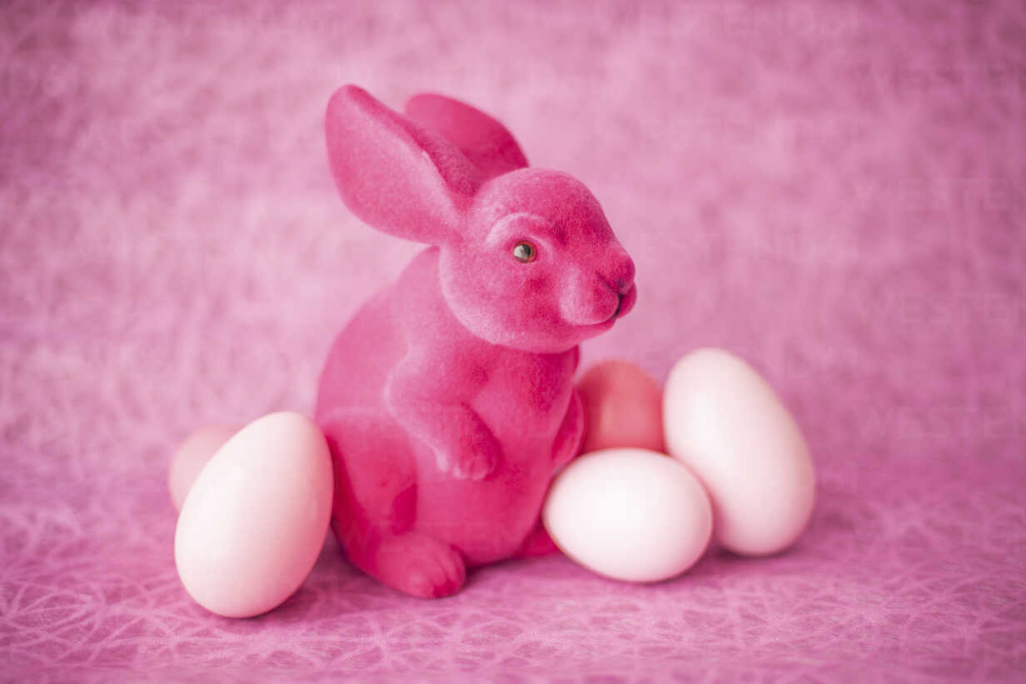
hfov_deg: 39.6
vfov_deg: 27.0
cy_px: 342
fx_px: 1425
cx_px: 513
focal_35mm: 50
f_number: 1.4
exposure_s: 1/13
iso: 100
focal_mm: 50
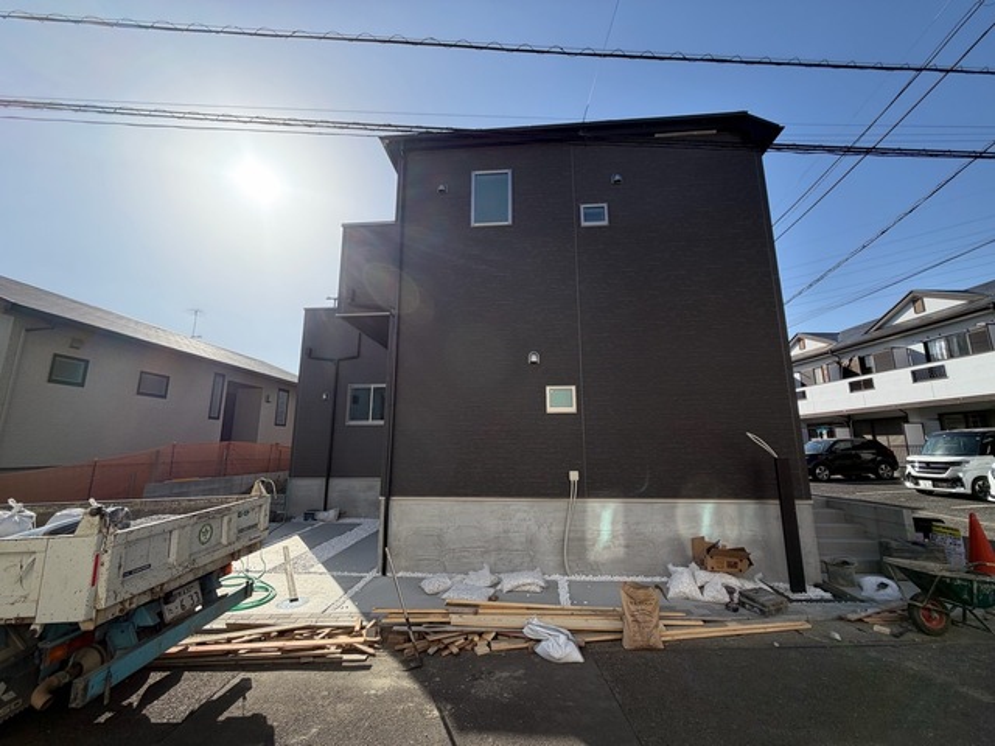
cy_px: 373
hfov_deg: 102.1
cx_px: 498
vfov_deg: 85.7
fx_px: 402
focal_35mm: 14
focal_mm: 2.22
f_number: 2.2
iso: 25
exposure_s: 1/985
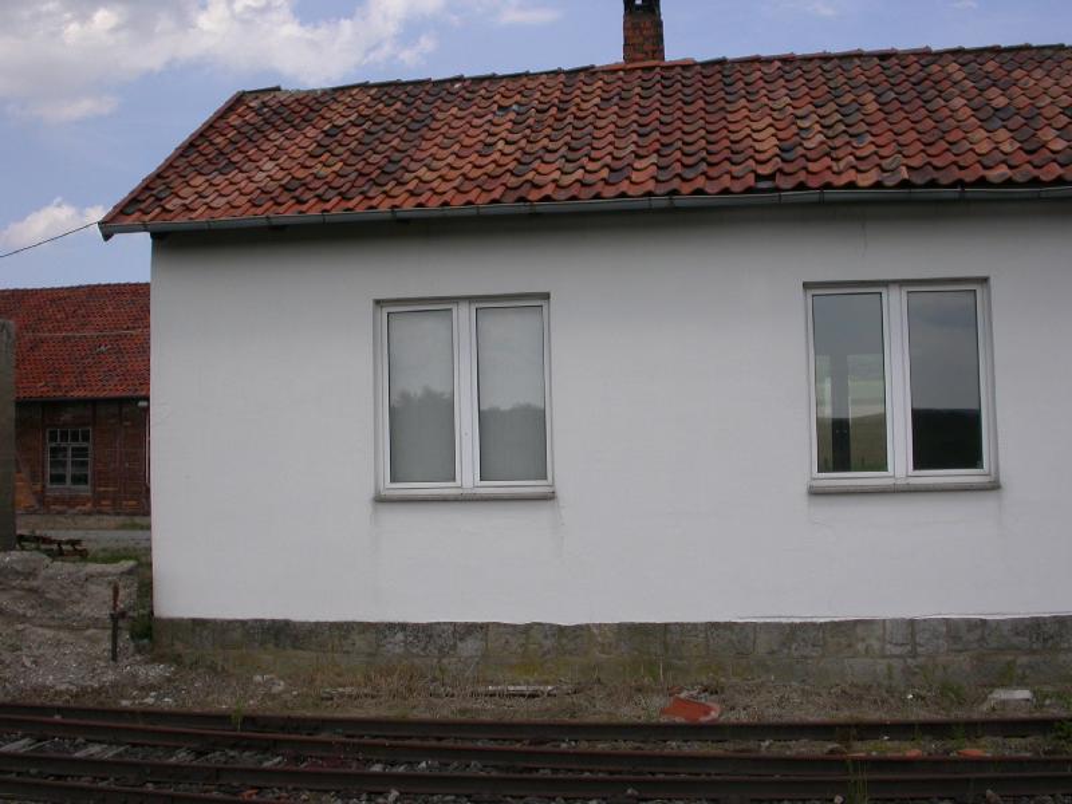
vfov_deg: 37.7
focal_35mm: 38
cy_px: 402
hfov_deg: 49.0
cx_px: 536
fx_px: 1177
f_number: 5.3
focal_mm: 7.85
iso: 100
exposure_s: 1/914
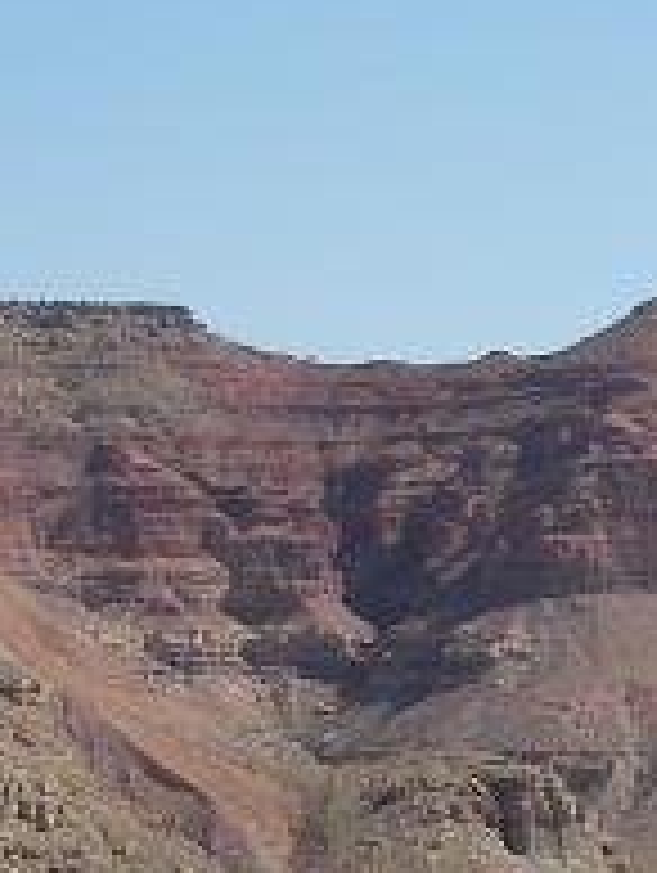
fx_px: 5101
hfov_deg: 7.3
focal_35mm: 202
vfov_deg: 9.7
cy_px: 864
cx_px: 900
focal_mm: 8.1
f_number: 7
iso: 64
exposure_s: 1/250
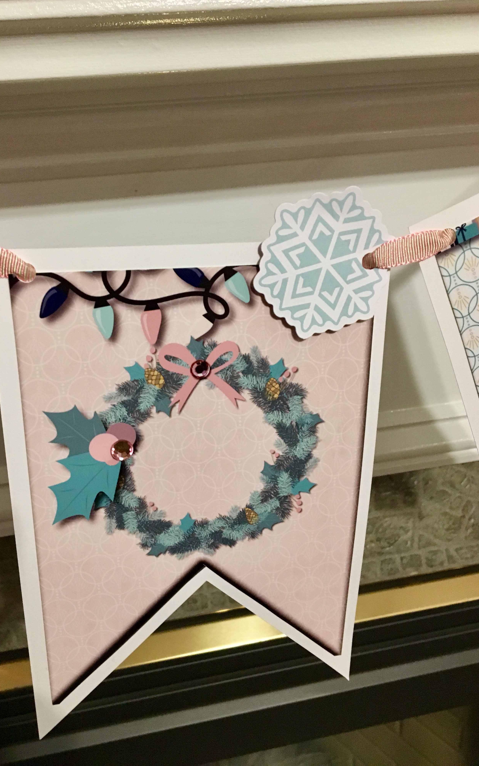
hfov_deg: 40.5
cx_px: 202
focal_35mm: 31
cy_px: 380
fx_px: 647
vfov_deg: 61.2
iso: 200
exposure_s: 1/20
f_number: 2.2
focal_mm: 4.15
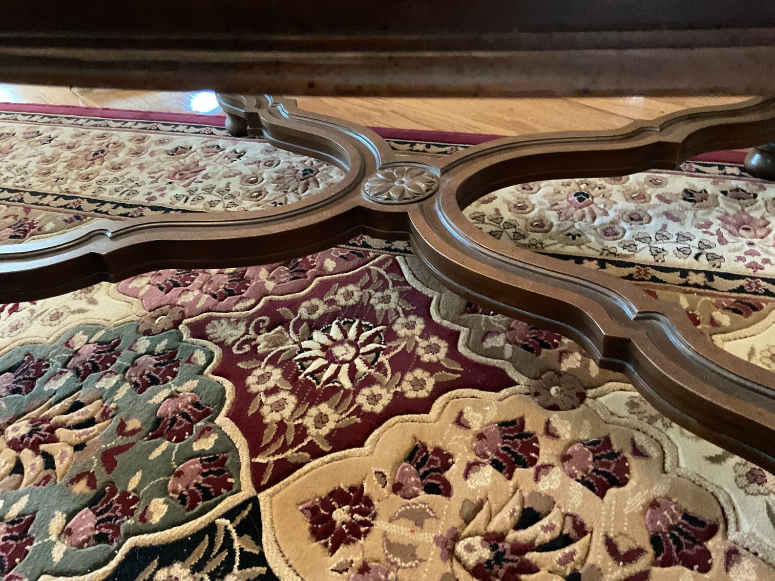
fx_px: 649
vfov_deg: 48.2
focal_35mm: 29
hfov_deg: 61.7
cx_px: 388
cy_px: 290
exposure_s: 1/24
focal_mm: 3
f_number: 1.8
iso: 500
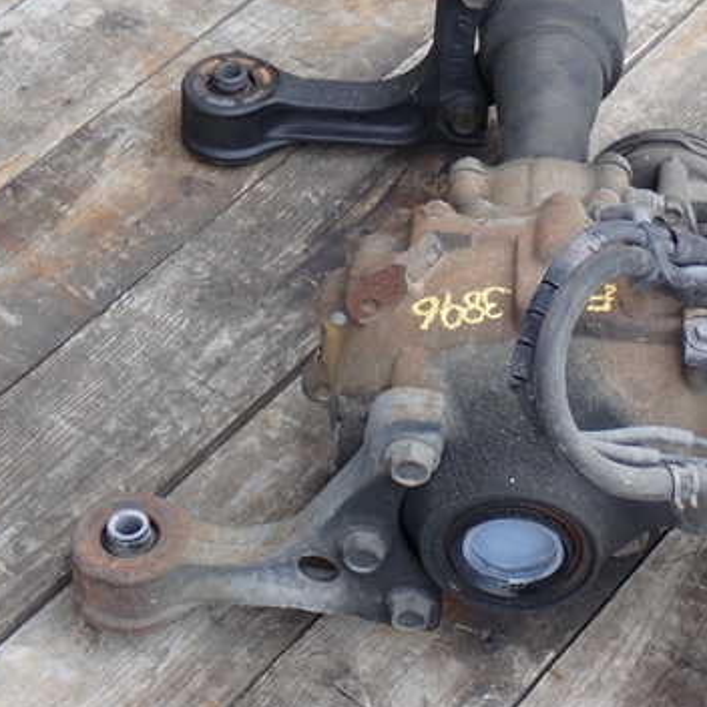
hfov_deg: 16.1
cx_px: 576
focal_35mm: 107
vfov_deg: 16.3
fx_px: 2472
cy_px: 285
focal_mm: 12.73
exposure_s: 1/125
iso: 200
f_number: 3.9
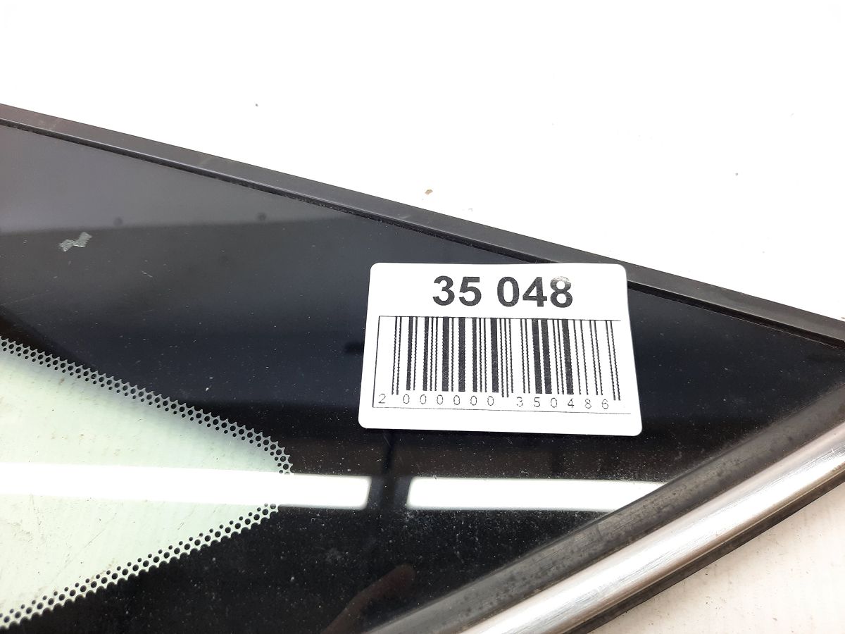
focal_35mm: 25
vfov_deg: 54.9
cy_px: 317
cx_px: 422
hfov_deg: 69.4
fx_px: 610
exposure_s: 1/50
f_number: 2
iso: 125
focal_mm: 4.6
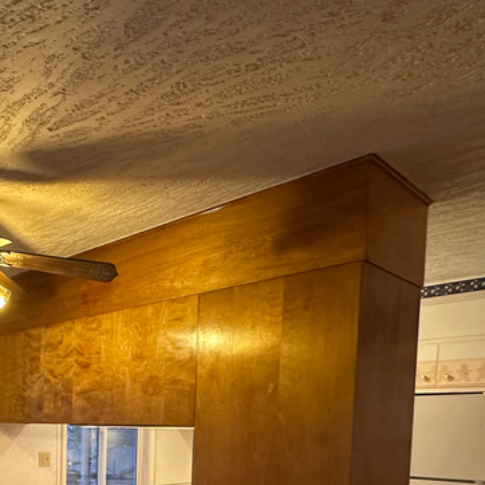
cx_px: 24
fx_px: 555
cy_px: 458
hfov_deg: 42.2
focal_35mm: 35
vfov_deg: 42.3
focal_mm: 2.22
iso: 400
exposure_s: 1/60
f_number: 2.2
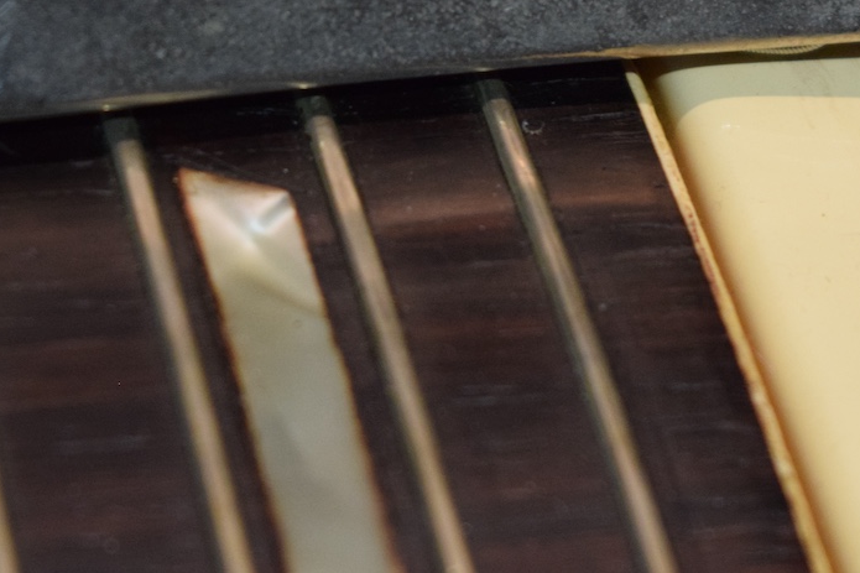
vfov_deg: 7.7
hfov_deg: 11.5
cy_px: -45
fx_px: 4253
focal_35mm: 178
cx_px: 599
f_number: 5.6
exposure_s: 1/125
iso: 2000
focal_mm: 55
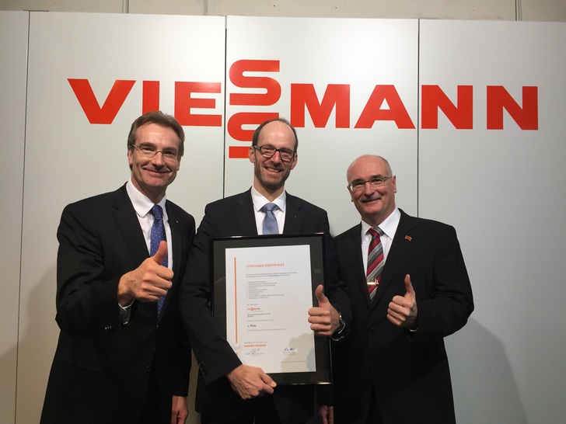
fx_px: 474
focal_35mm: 29
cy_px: 212
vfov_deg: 48.2
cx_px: 283
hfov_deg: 61.7
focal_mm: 4.15
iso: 32
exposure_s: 1/33
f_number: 2.2
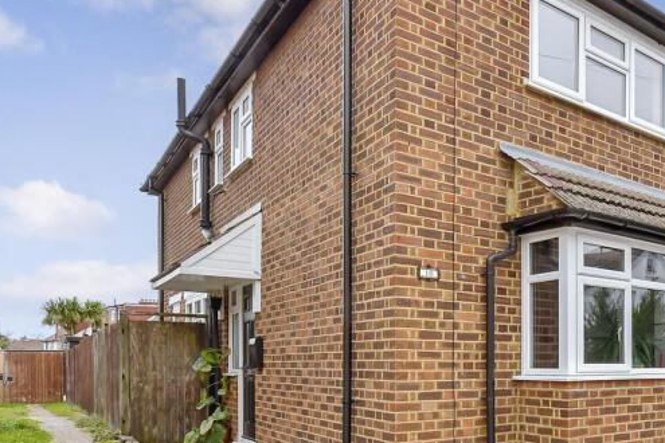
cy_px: 363
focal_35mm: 31
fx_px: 573
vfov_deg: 40.3
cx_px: 594
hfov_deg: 53.1
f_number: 8
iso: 160
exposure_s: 1/40
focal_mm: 10
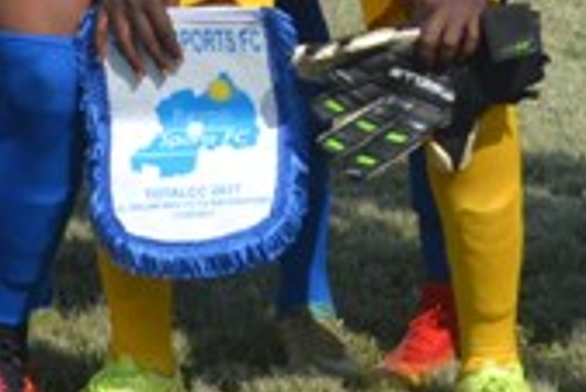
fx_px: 6097
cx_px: 329
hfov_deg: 5.5
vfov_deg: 3.7
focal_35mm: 374
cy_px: -347
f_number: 8
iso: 100
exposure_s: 1/250
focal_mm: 55
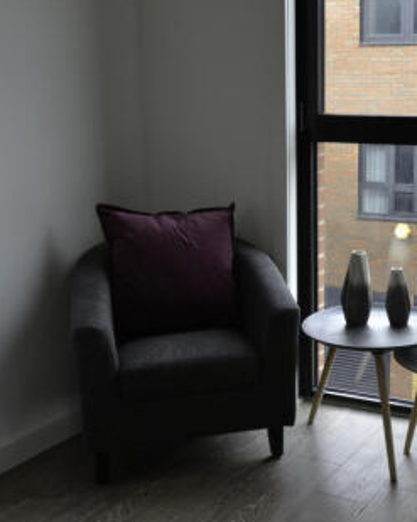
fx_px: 803
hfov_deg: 28.4
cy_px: 261
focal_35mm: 52
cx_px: 346
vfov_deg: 36.0
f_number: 18
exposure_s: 1/2
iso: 100
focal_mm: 24
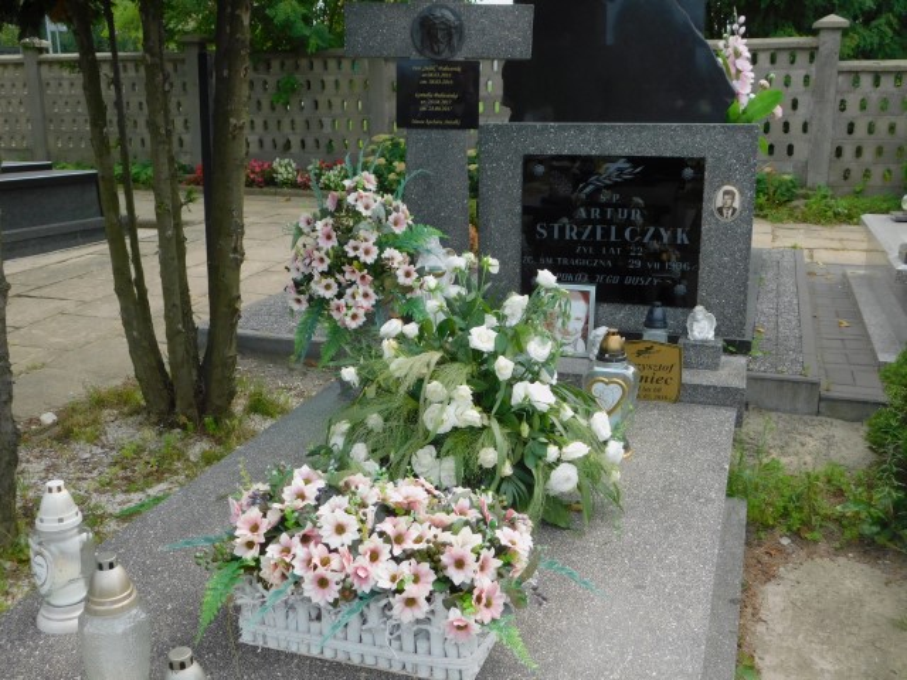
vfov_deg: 39.7
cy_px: 340
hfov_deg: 51.4
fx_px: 943
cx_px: 454
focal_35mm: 36
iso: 125
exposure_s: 1/500
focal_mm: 6.3
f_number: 3.5
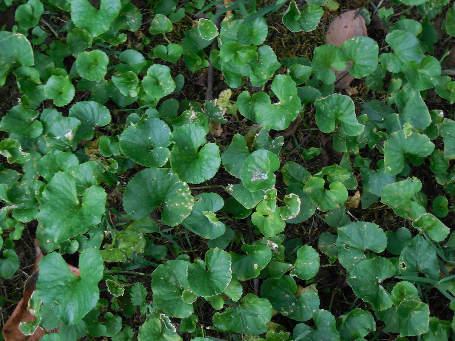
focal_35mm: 48
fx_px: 631
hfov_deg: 39.7
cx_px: 228
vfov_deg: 30.3
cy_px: 170
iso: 400
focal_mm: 8.7
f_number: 4
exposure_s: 1/20
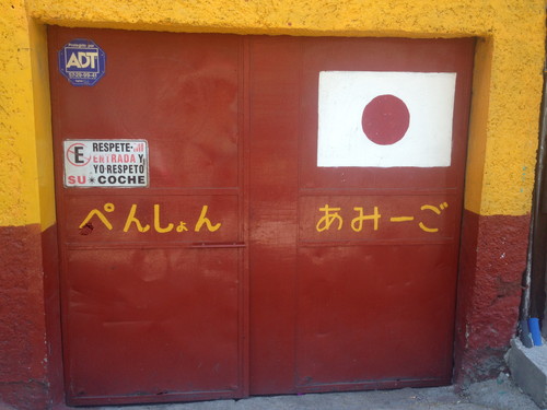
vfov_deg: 42.9
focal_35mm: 33
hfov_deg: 55.4
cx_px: 274
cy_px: 205
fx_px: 521
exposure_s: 1/126
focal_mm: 4.12
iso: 50
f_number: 2.4
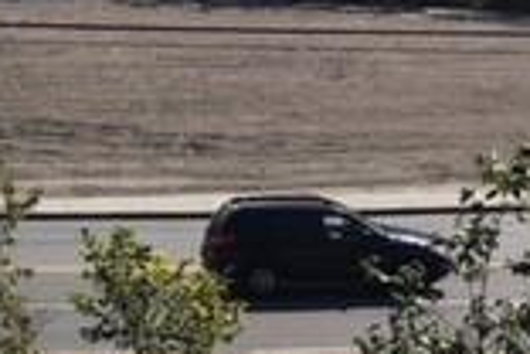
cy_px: 78
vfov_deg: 11.0
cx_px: -143
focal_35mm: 124
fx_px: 1825
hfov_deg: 15.8
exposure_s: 1/2747
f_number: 2.2
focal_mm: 4.15
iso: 25
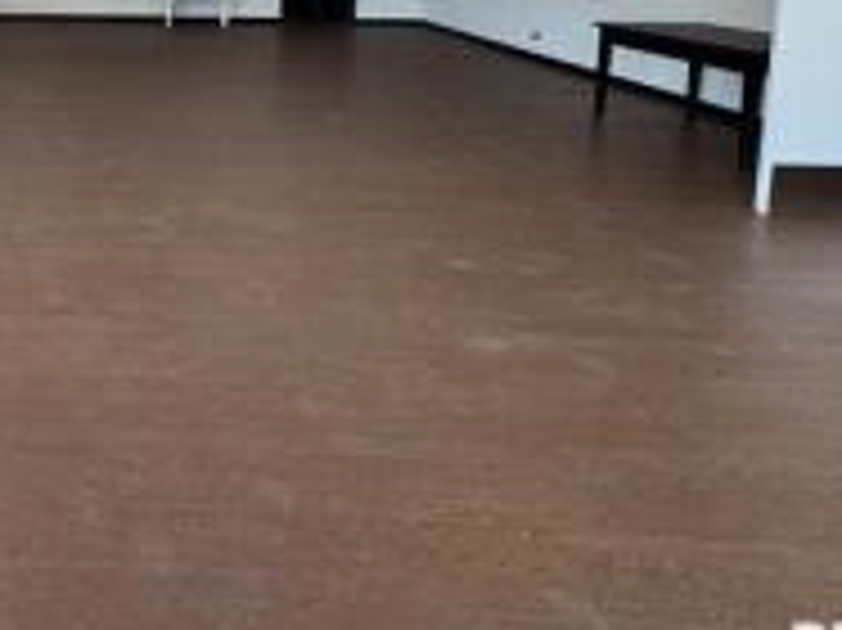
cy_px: 18
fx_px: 729
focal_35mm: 30
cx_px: 104
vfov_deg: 41.4
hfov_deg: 53.4
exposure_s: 1/120
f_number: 2.2
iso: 100
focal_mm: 2.22
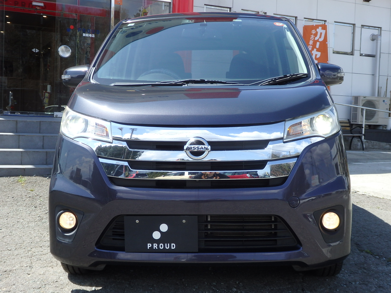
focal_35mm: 45
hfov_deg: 42.1
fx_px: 508
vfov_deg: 32.2
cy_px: 146
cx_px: 196
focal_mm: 8
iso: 125
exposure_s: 1/640
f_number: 3.8
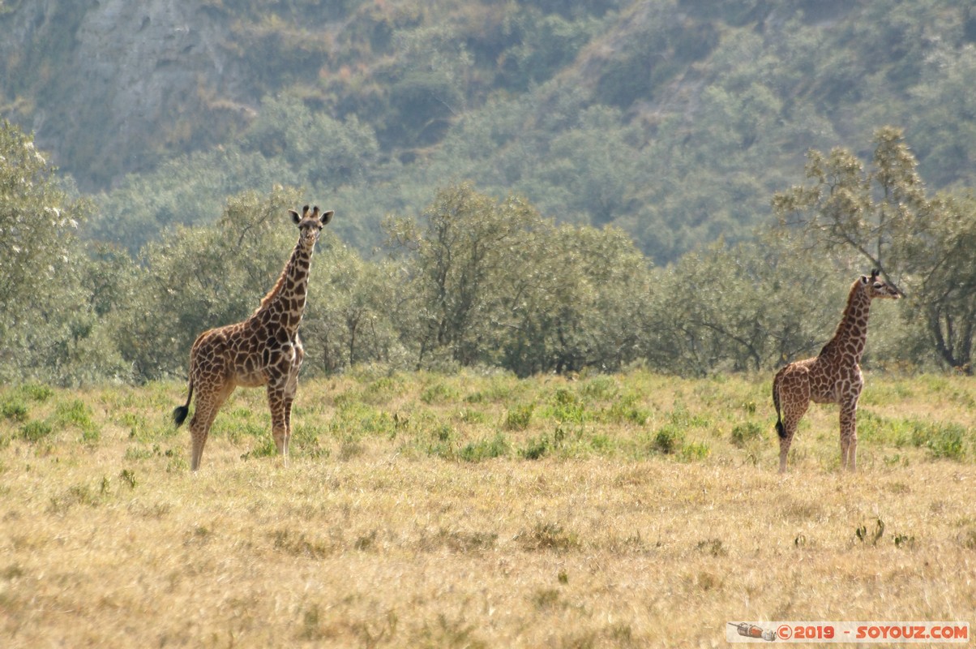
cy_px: 324
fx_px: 12187
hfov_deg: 4.6
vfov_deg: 3.0
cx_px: 488
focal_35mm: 450
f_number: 8
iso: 400
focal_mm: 300
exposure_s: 1/800
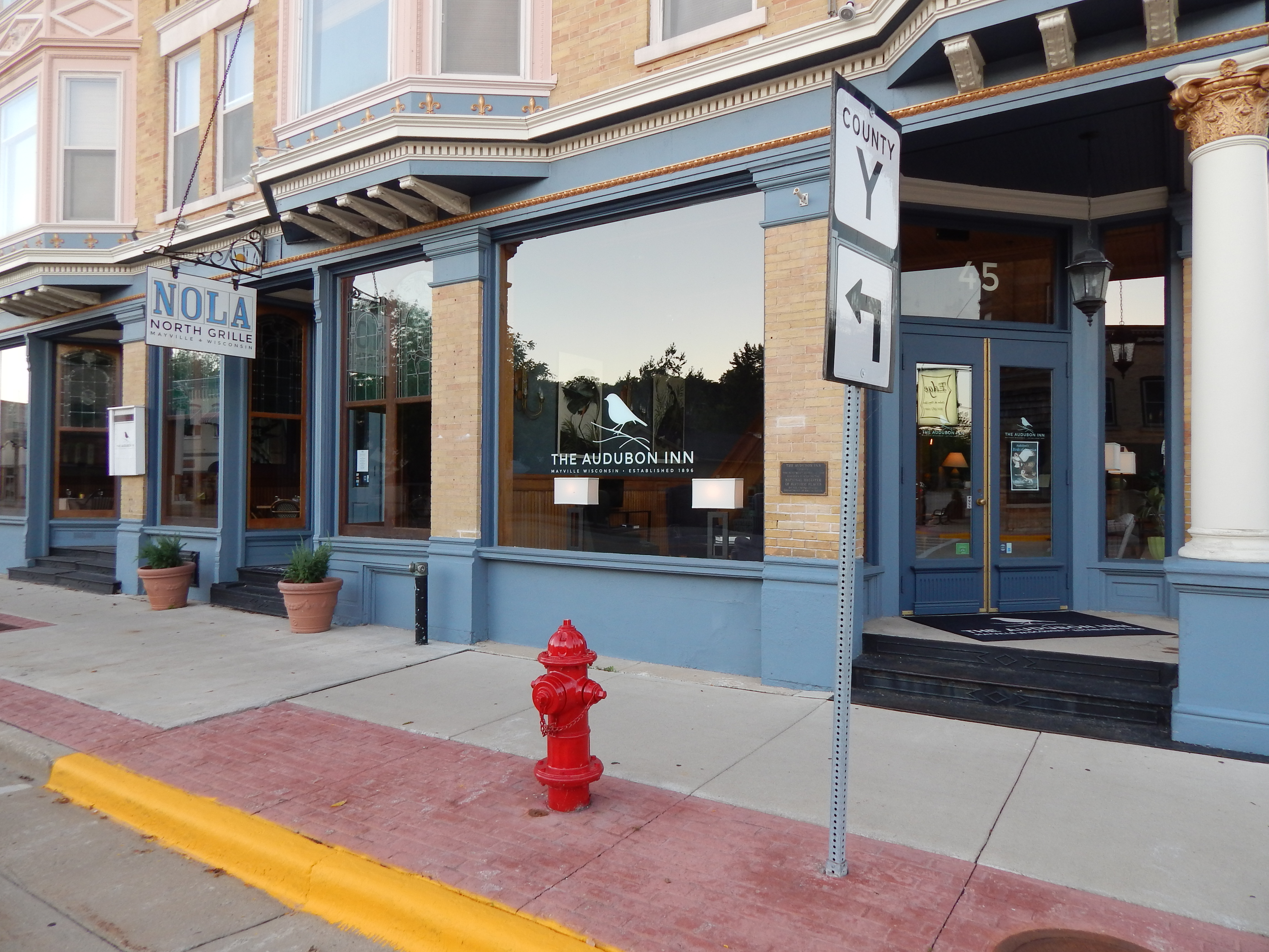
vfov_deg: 58.9
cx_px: 634
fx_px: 843
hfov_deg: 73.9
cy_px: 476
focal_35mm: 23
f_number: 3
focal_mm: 4
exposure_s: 1/30
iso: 125
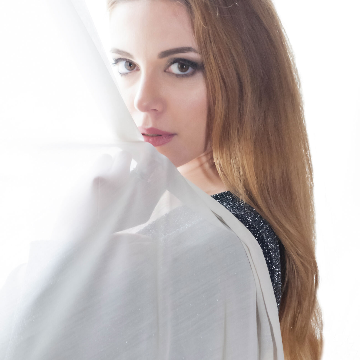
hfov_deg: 12.9
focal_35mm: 135
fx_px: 1588
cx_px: 179
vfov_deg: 12.9
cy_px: 189
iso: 1600
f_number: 4
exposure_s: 1/50
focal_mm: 70
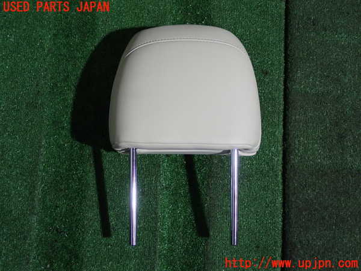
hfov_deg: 29.0
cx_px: 180
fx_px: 699
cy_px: 136
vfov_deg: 21.9
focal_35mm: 67
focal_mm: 11.88
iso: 800
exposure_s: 1/20
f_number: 3.8
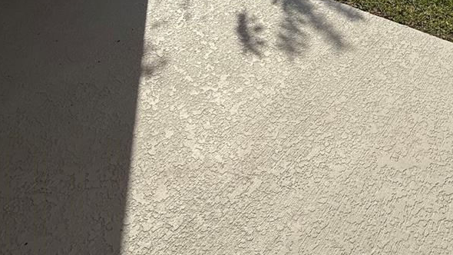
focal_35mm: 31
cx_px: 330
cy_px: -101
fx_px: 372
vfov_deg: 28.5
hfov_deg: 59.8
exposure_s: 1/3891
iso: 50
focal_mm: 2.22
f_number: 2.2
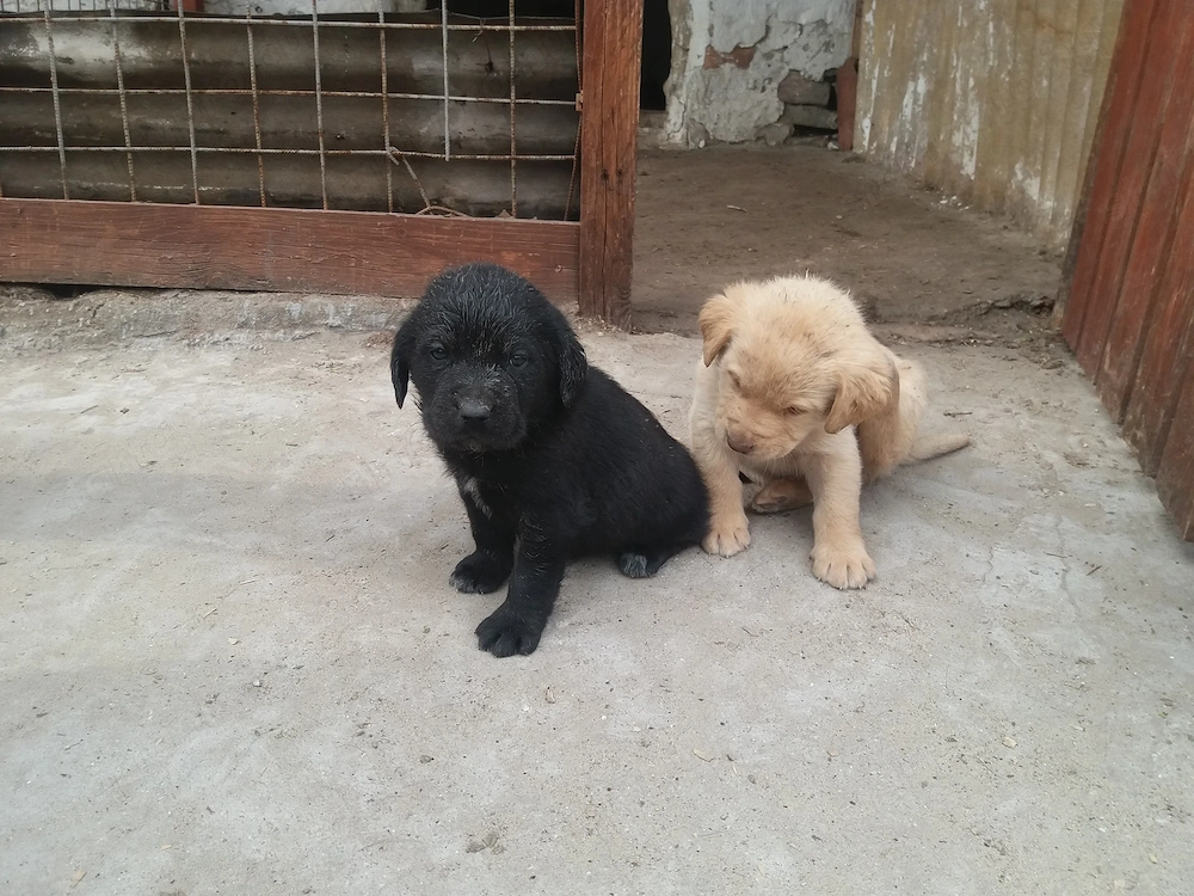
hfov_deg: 63.4
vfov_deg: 49.7
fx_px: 966
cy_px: 448
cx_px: 597
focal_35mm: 28
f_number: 1.9
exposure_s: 1/295
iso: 64
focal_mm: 3.7
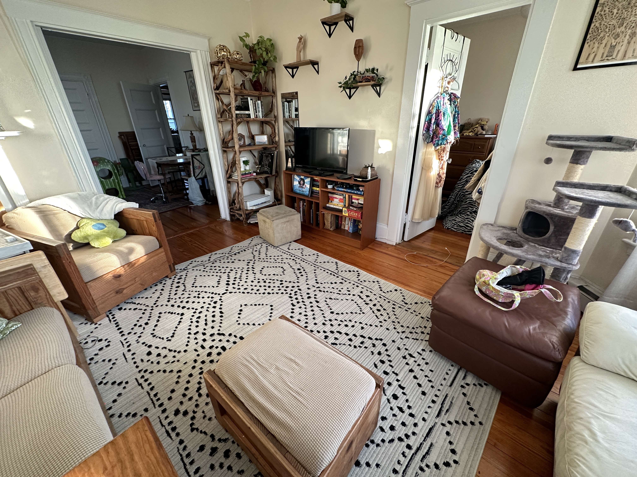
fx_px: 258
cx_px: 318
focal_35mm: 14
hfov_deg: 102.1
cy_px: 238
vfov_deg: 85.7
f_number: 2.2
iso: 250
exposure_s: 1/99
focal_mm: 2.22
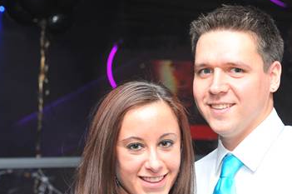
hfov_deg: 22.2
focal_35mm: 91
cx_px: 220
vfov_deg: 15.0
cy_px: 112
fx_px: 737
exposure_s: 1/100
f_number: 6.3
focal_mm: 58
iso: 1600
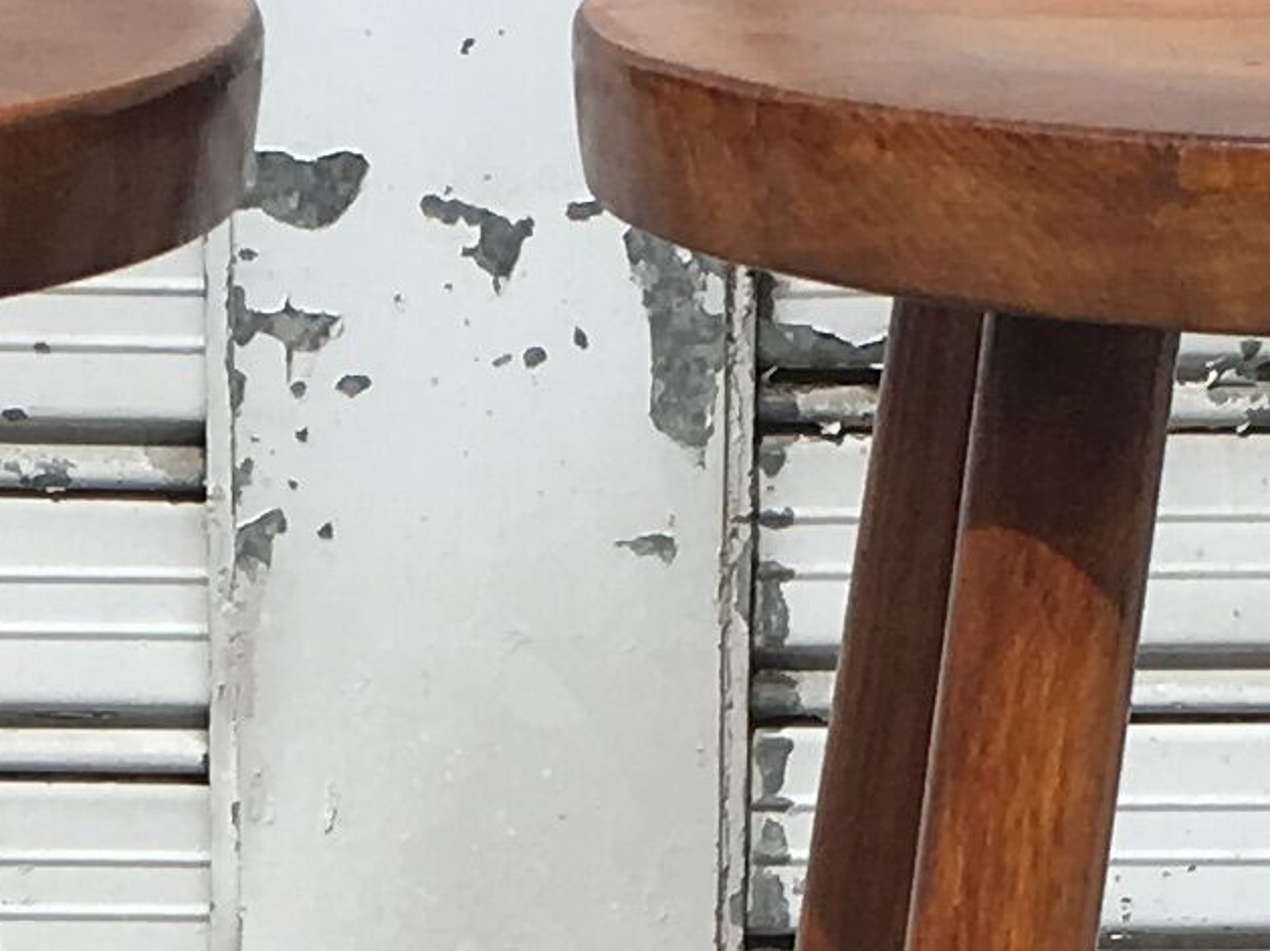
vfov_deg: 7.7
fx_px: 6820
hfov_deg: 10.6
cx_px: 325
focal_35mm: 186
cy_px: 1654
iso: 25
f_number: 2.2
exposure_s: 1/2564
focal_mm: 4.15
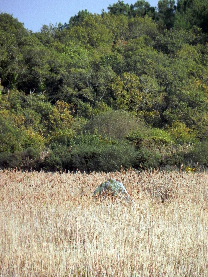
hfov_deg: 2.2
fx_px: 5432
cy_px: 138
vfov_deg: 2.9
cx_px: 104
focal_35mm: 678
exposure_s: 1/367
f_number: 5.6
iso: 160
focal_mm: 120
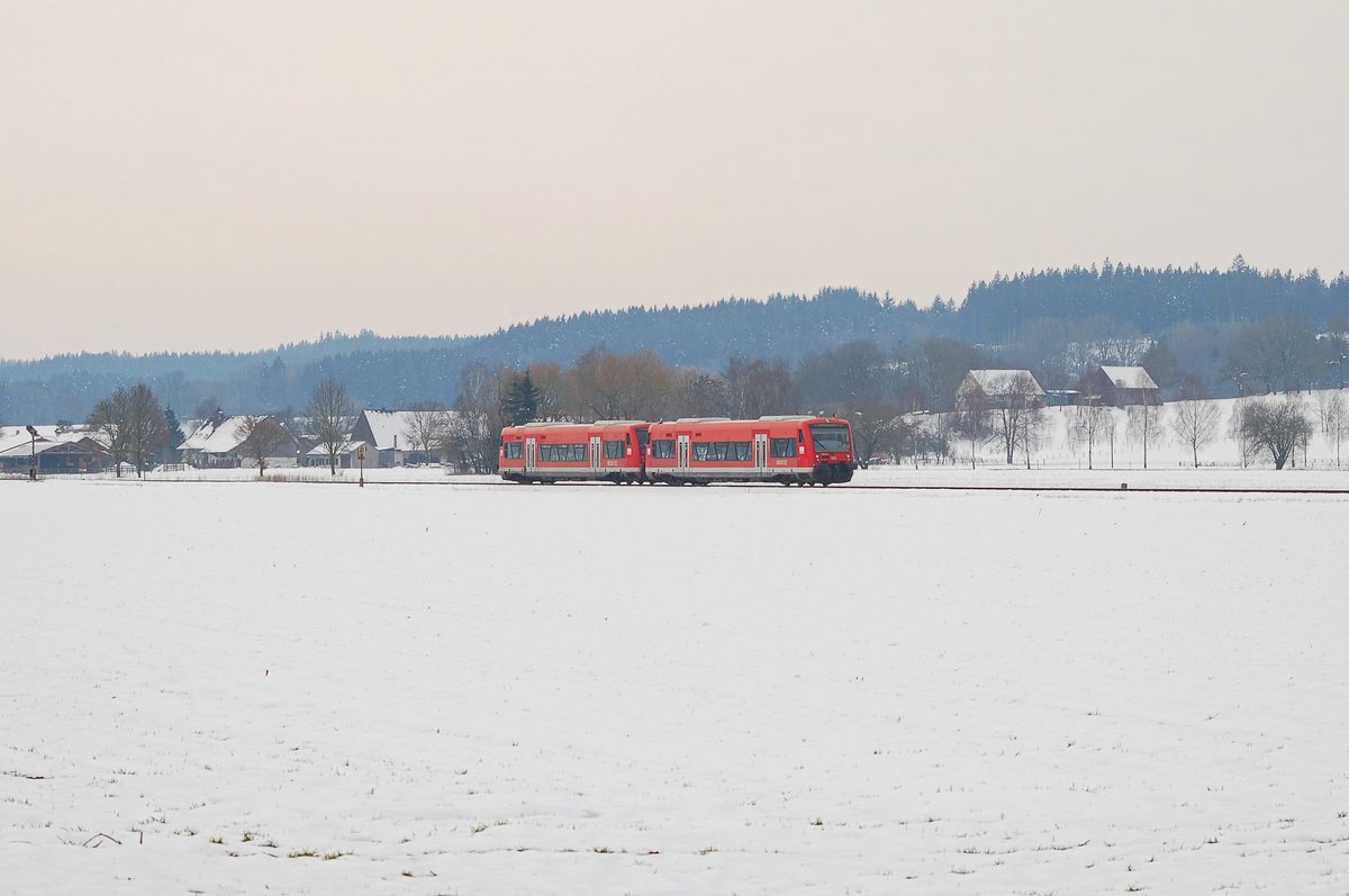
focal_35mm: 105
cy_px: 448
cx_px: 674
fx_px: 3930
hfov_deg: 19.5
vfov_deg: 13.0
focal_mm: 70
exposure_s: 1/640
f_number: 8
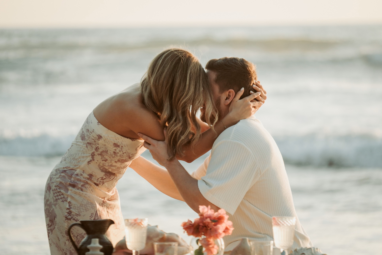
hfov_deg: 9.8
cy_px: 128
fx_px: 2228
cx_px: 191
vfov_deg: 6.5
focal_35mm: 210
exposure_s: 1/640
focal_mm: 140
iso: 500
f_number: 2.8
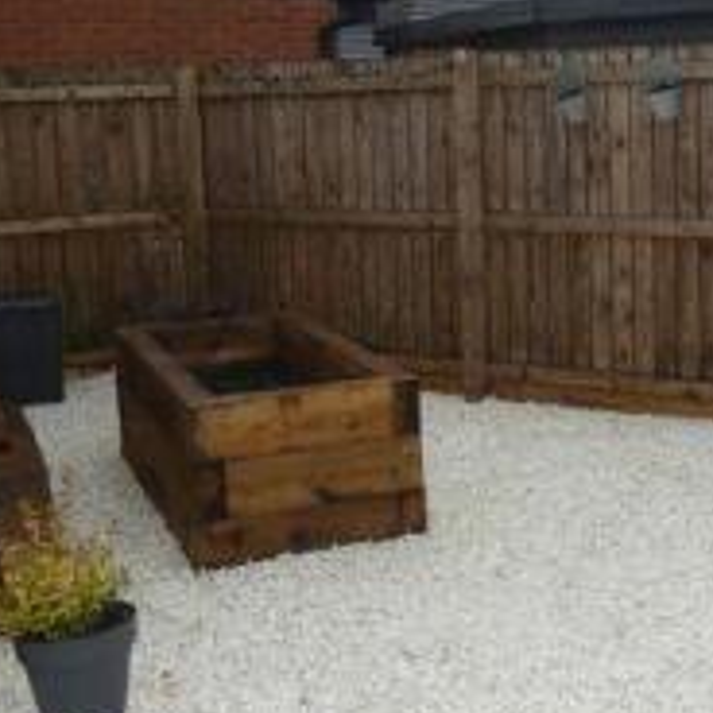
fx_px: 1305
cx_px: 634
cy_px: 250
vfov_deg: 30.4
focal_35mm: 56
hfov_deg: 29.4
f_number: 2.8
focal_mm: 3.6
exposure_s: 1/60
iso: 100
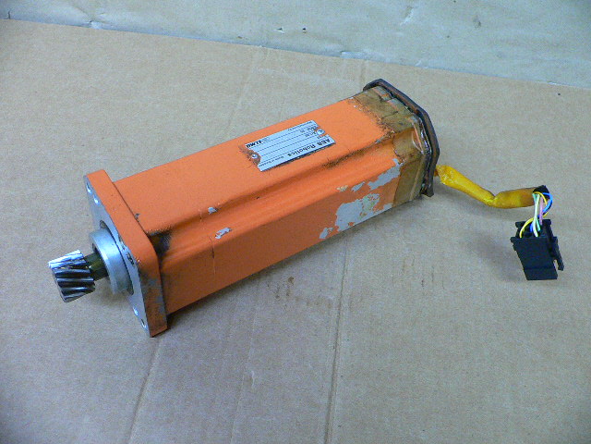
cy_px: 222
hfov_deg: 52.6
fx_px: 598
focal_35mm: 35
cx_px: 296
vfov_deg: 40.7
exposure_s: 1/13
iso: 200
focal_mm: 4.6
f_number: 2.8
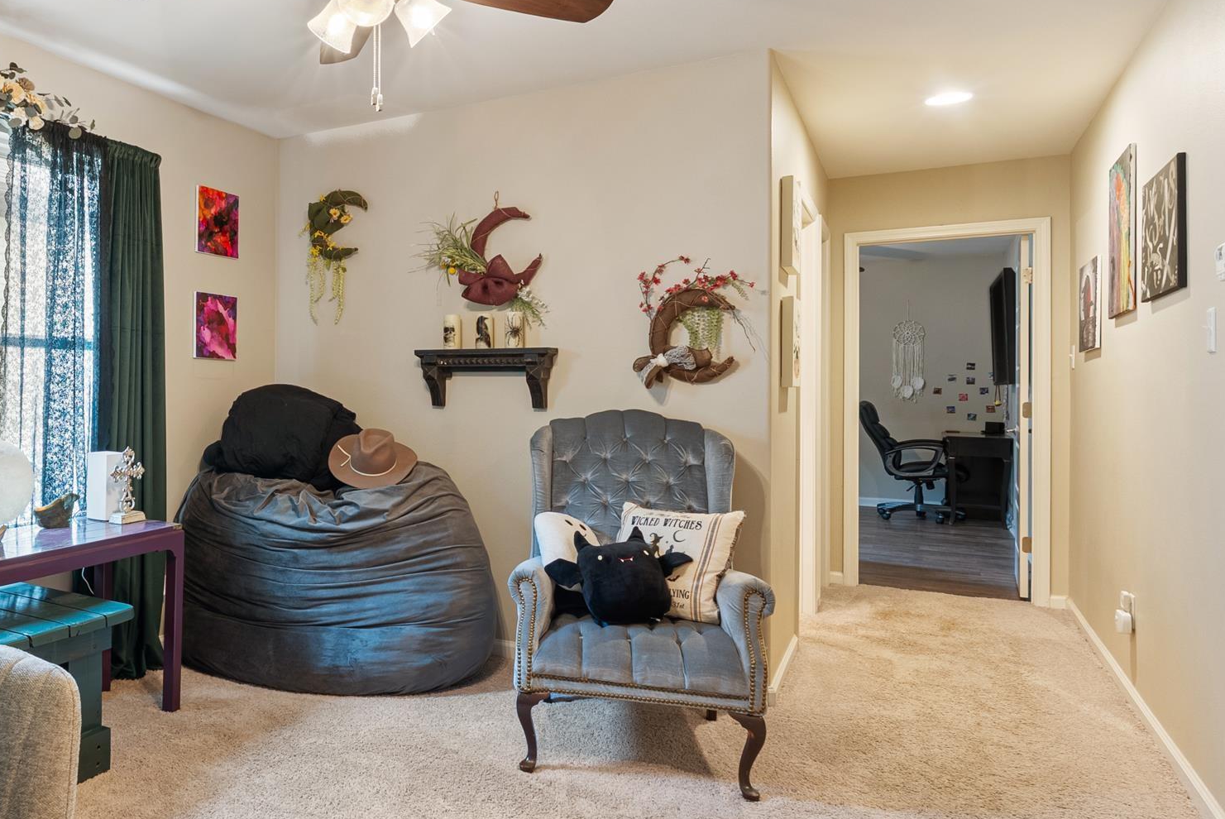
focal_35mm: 27
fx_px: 919
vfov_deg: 48.0
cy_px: 388
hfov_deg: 62.4
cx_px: 269
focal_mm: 16
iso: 250
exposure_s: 5
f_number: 9
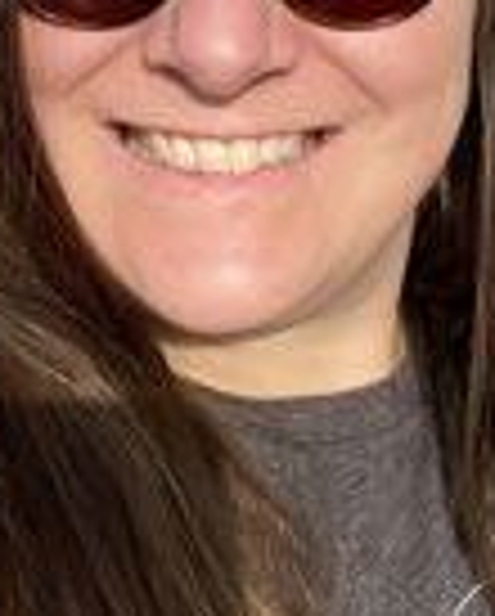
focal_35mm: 94
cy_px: -94
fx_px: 1718
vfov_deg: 19.3
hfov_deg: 16.4
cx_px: 171
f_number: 2.2
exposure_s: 1/947
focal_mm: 2.71
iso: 25
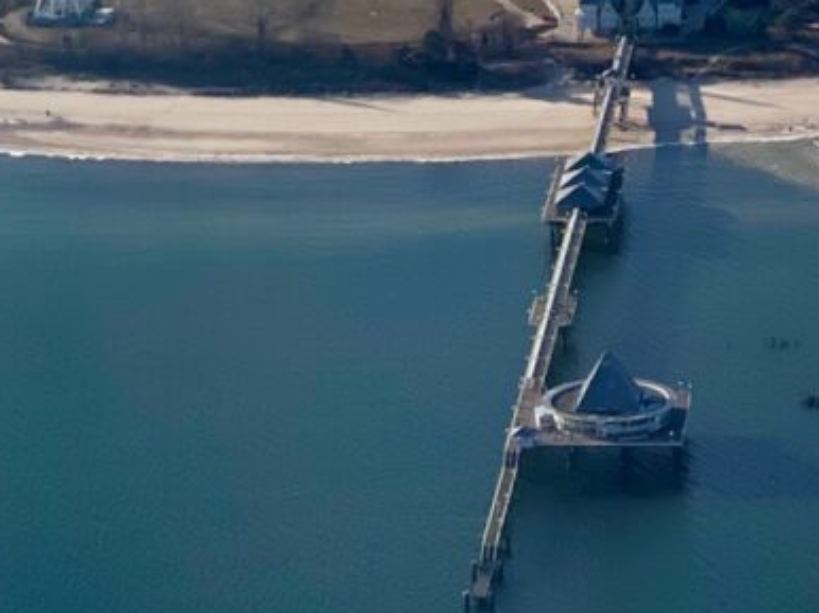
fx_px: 4020
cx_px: 282
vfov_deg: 8.6
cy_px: -70
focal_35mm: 170
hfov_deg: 11.6
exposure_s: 1/1167
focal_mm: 7.5
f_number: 2.2
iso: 32
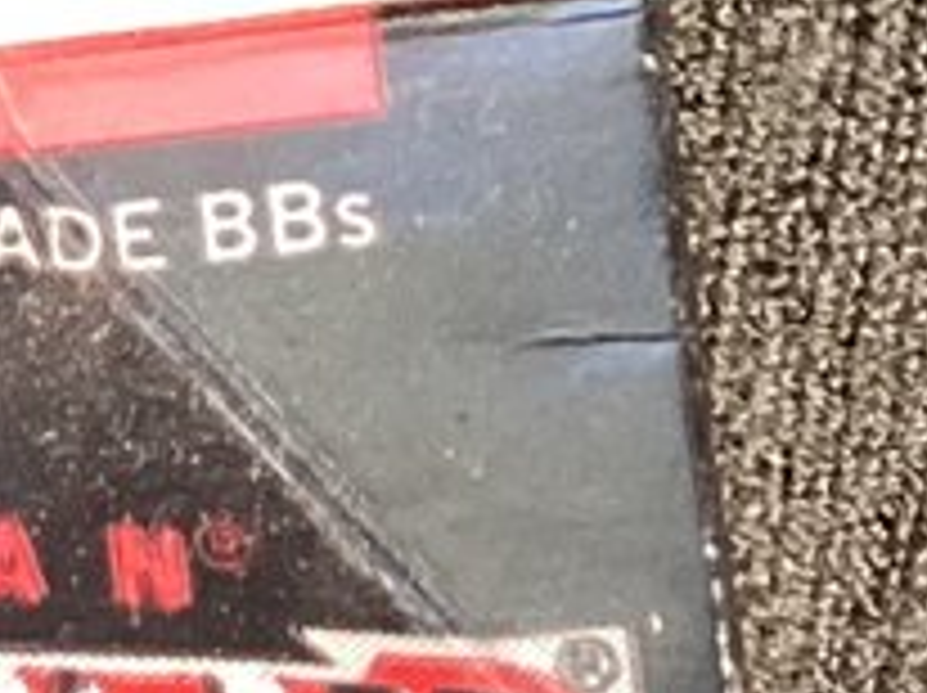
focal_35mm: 228
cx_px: -1033
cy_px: -218
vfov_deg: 6.4
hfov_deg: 8.2
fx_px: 6099
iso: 320
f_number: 2.4
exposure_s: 1/60
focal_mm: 3.3
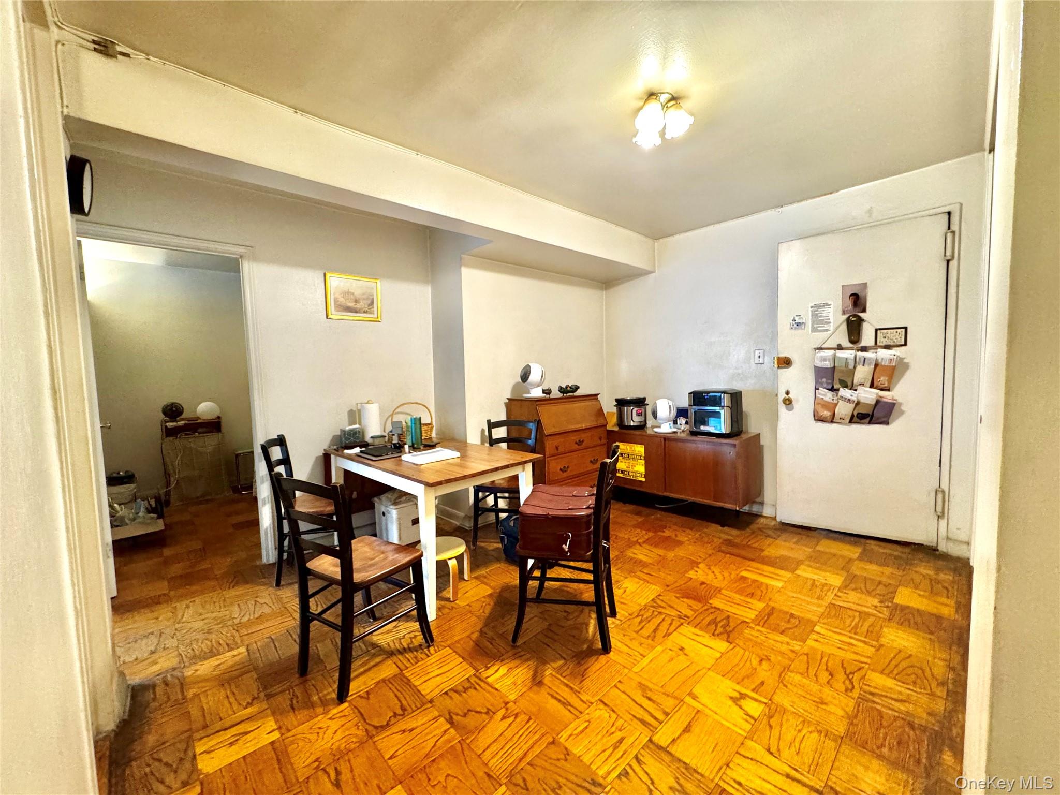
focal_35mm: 14
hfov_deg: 102.1
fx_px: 429
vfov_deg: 85.7
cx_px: 530
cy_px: 398
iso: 640
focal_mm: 2.22
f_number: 2.2
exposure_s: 1/60
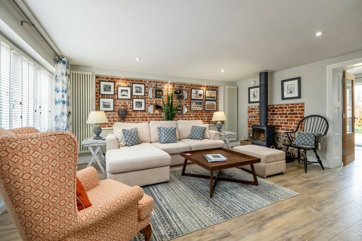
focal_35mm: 15
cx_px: 181
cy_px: 120
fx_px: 151
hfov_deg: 100.4
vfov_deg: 77.3
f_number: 7.1
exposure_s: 1/15
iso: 160
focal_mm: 10.1
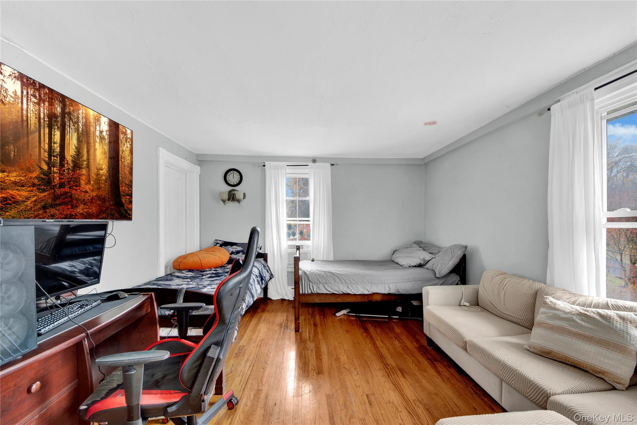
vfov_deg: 90.0
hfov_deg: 112.6
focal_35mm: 12
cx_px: 318
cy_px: 212
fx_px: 212
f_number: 8
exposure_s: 1.3
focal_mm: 8
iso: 100
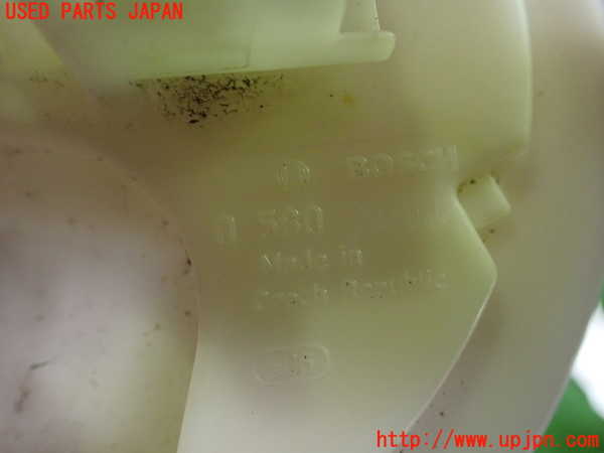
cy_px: 226
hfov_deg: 60.0
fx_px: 523
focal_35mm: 30
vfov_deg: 46.8
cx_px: 302
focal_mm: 5.4
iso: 800
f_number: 2.3
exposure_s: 1/100
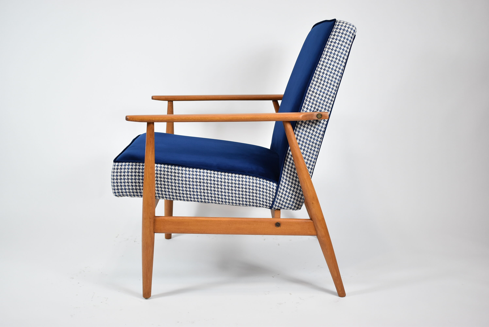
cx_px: 244
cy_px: 164
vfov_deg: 29.9
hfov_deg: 43.6
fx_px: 612
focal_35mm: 45
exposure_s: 1/125
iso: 800
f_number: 4.2
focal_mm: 30
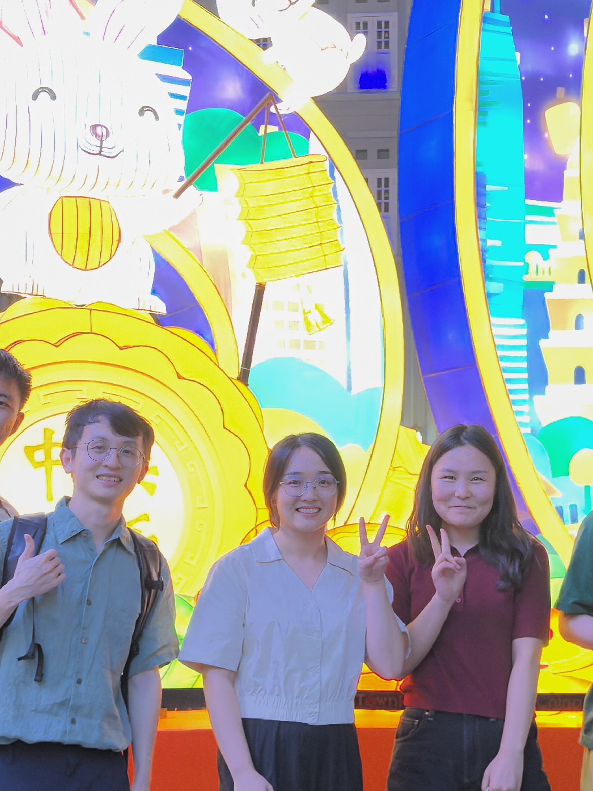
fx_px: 1759
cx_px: 368
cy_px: 459
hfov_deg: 19.1
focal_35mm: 77
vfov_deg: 25.3
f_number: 1.4
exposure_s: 1/50
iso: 400
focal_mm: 6.98
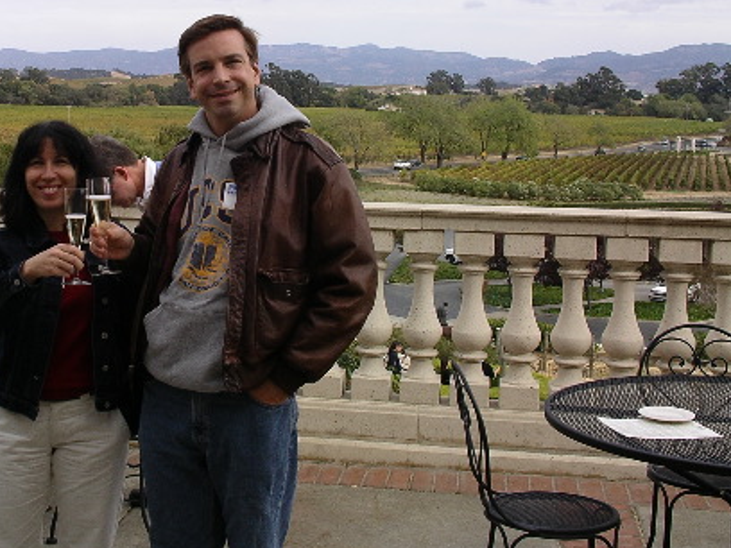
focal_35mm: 58
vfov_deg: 25.0
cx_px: 186
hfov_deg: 32.6
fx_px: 1225
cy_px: 156
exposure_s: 1/308
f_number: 5
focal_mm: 7.8
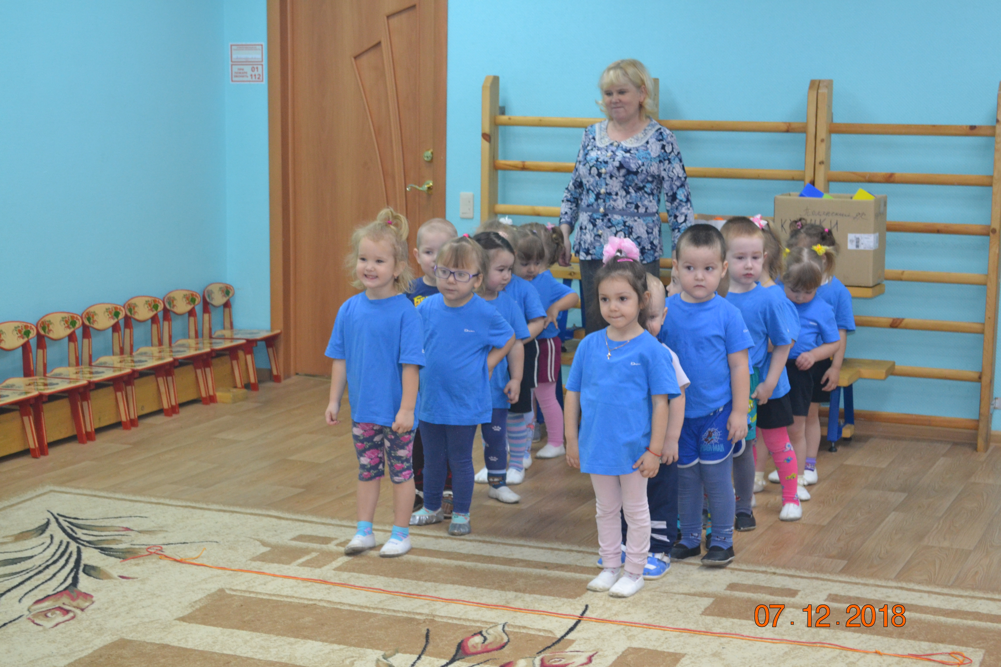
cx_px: 500
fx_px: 1668
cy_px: 334
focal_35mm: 60
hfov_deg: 33.4
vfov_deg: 22.6
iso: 1250
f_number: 5.3
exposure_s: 1/60
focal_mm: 40
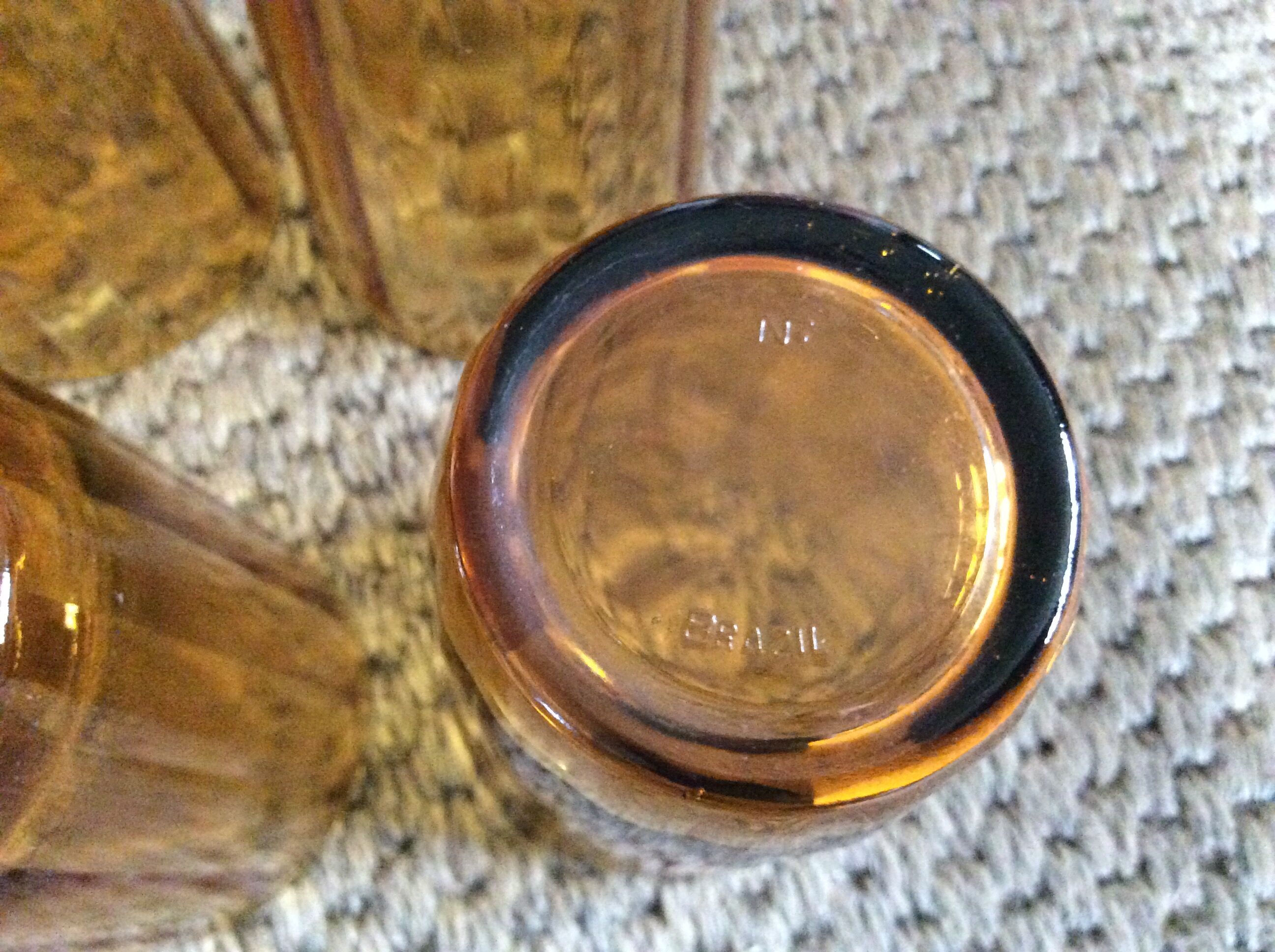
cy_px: 476
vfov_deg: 44.1
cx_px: 638
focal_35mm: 32
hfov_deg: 56.9
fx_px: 1177
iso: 640
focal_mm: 3.3
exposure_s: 1/17
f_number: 2.4
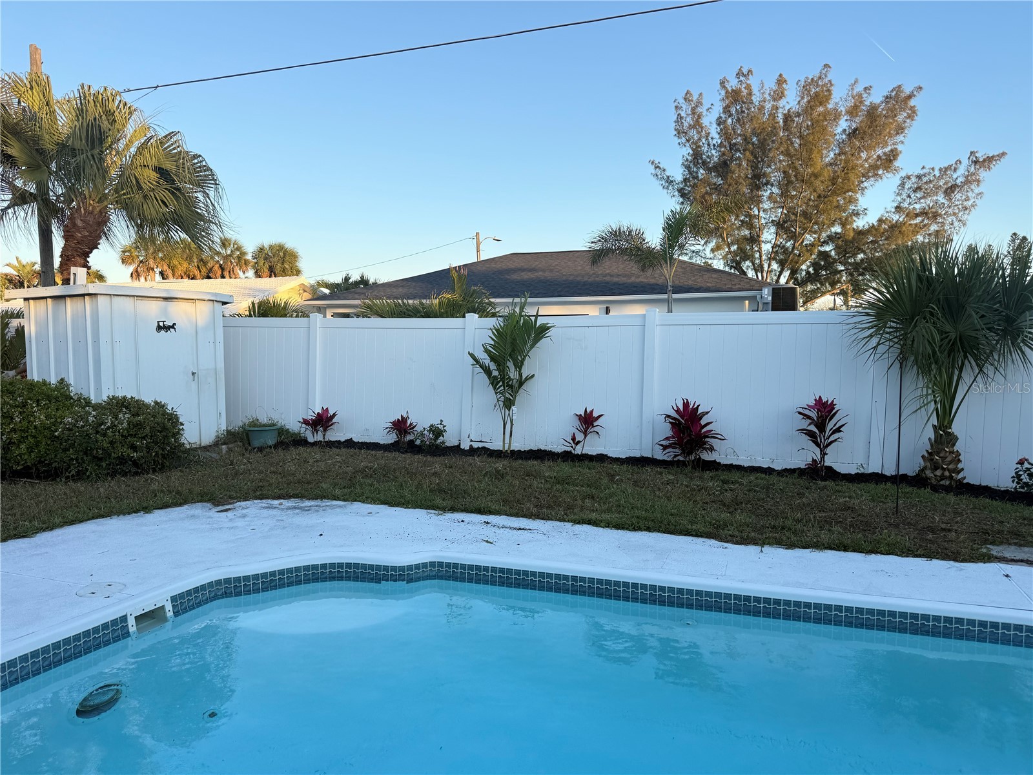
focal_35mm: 24
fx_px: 716
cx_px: 516
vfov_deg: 56.8
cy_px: 388
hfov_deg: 71.6
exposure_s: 1/813
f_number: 1.78
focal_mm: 6.76
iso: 80
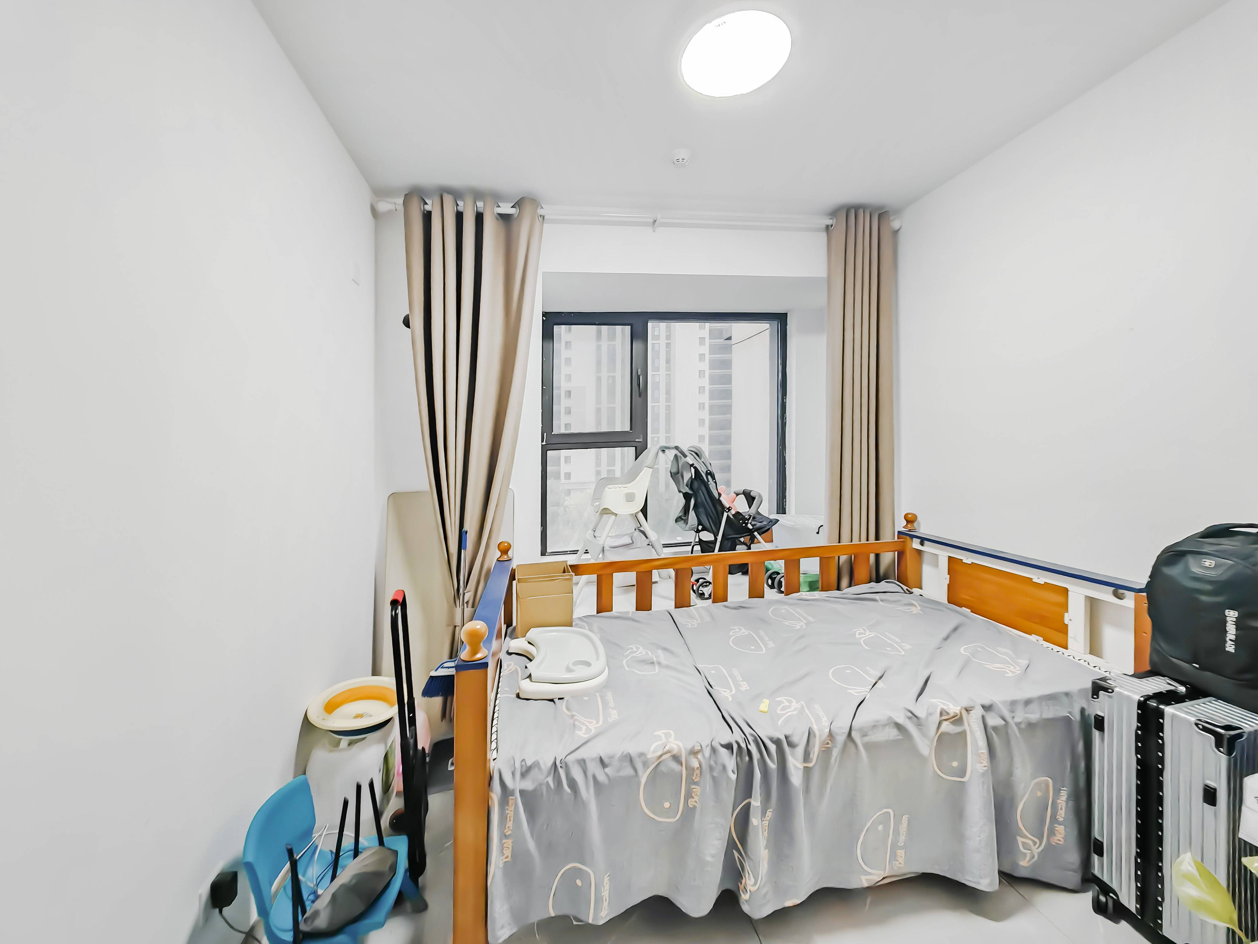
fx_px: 472
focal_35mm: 13
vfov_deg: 89.9
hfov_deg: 106.2
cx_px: 629
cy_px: 472
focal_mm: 1.82
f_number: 2
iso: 500
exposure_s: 1/35
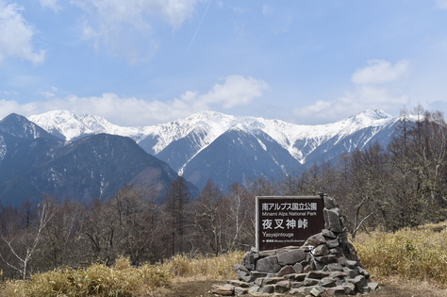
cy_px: 143
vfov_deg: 35.0
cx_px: 228
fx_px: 471
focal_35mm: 38
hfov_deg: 50.7
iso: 200
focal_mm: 24
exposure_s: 1/500
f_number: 11
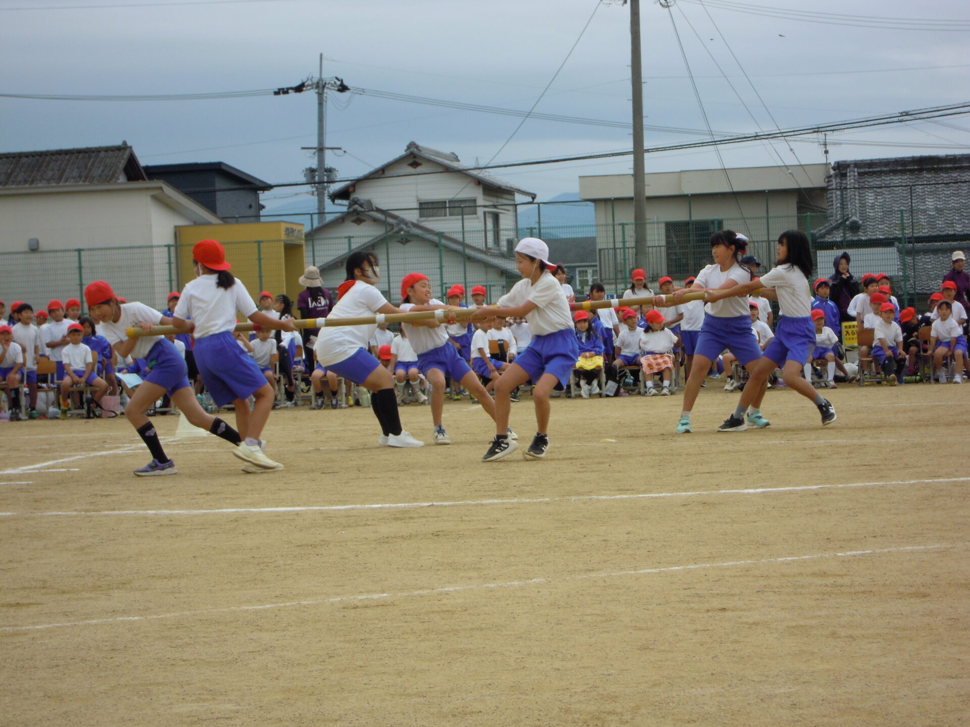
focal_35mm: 113
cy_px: 364
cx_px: 485
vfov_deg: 13.1
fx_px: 3166
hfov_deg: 17.4
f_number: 5.9
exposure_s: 1/250
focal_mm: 20.3
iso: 100
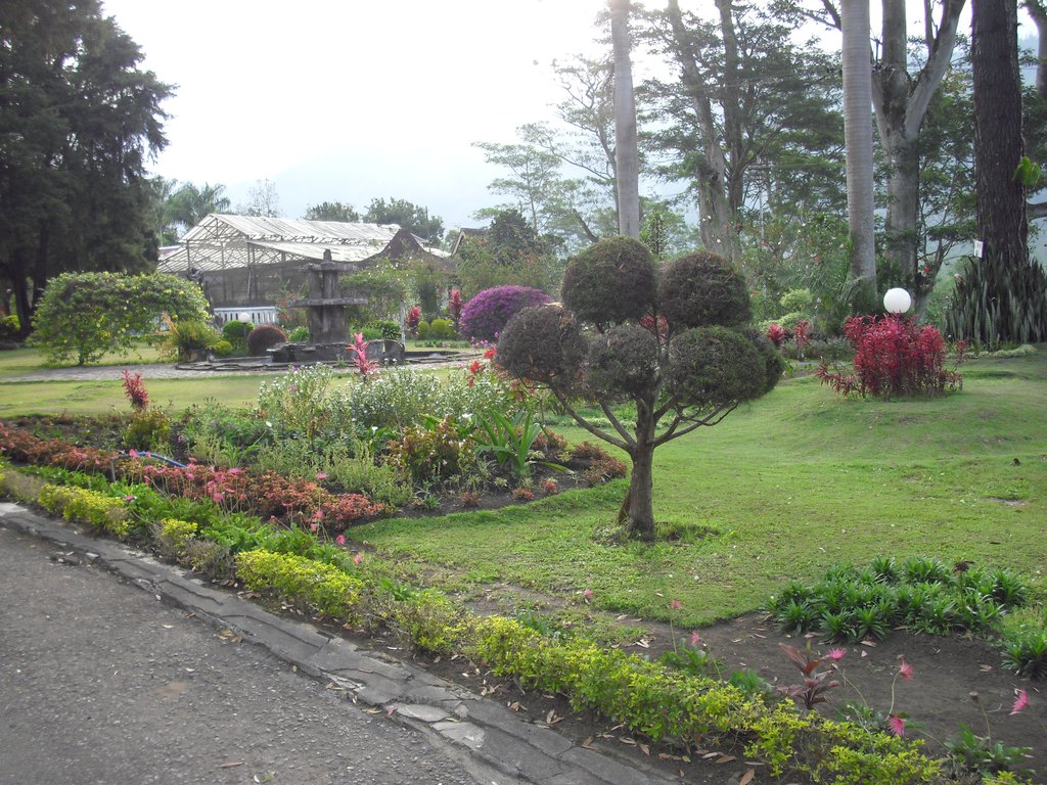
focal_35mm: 38
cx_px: 524
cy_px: 392
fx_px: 1149
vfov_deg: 37.7
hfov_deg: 49.0
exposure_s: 1/160
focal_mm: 6.2
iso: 100
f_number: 2.8
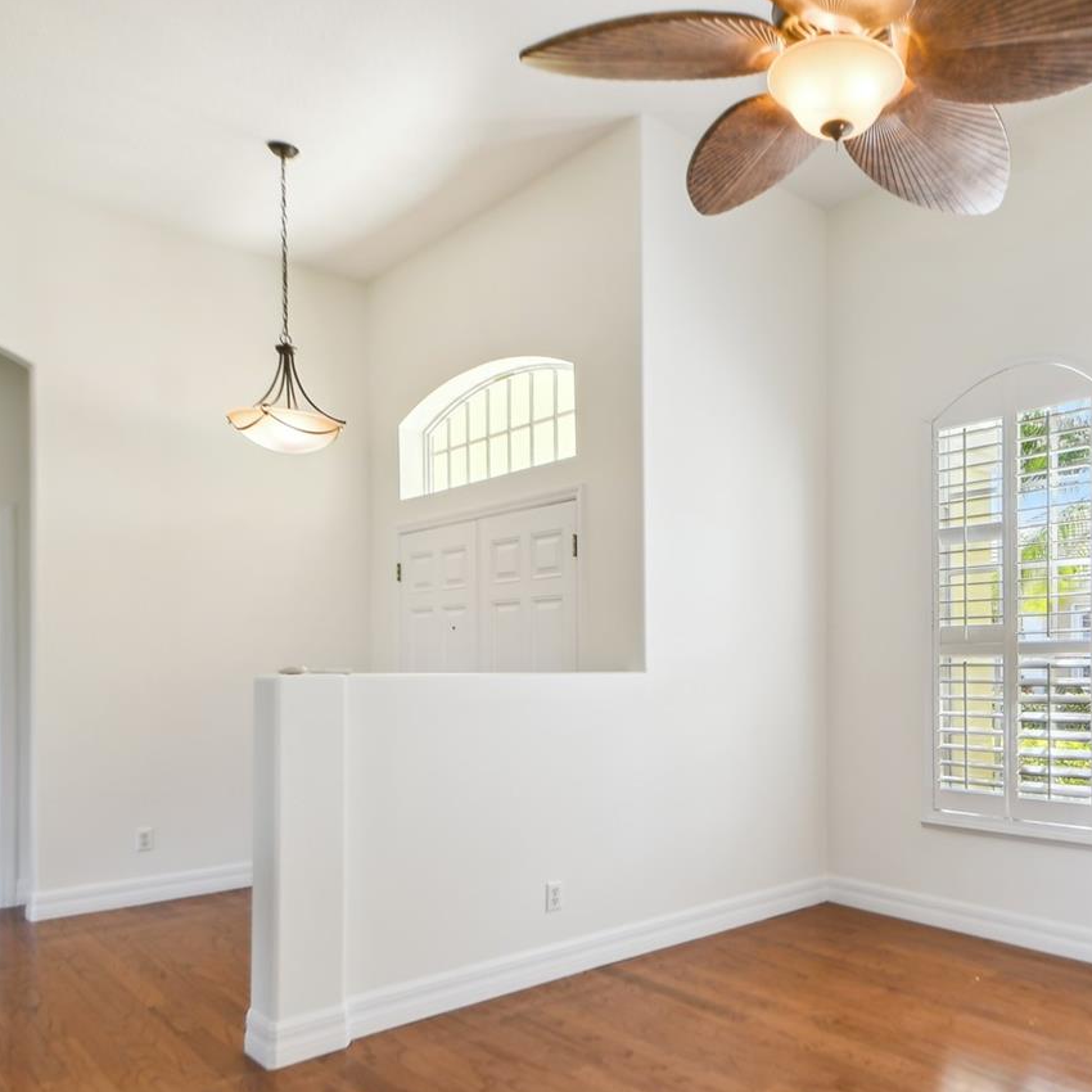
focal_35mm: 24
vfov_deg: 64.6
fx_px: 857
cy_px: 638
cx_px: 839
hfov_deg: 60.9
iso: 100
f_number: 7.1
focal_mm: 10
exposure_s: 1/25
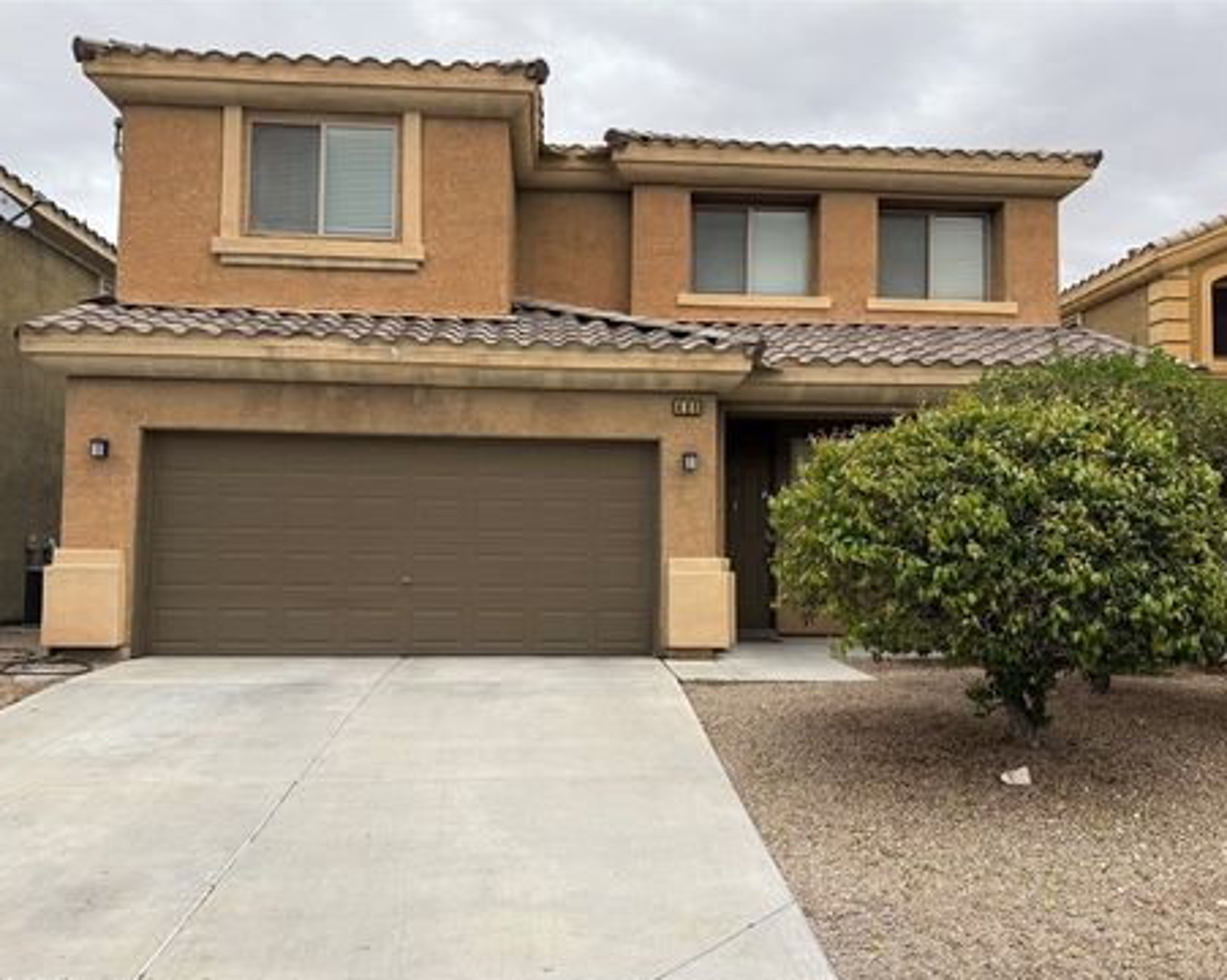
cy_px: 508
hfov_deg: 66.1
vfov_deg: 54.9
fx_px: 943
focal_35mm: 26
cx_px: 615
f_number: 1.78
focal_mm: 6.76
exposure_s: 1/494
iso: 80
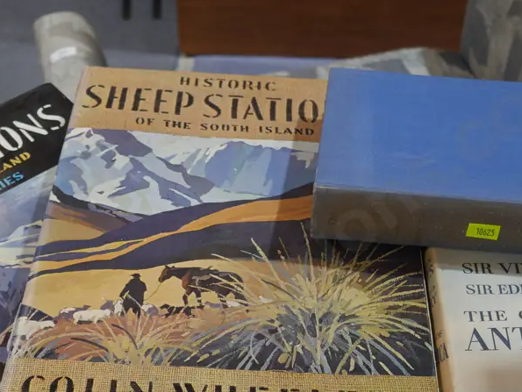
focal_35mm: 62
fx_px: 936
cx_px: 251
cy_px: 308
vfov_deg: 23.4
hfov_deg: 31.2
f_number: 4
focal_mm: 18
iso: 250
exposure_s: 1/60
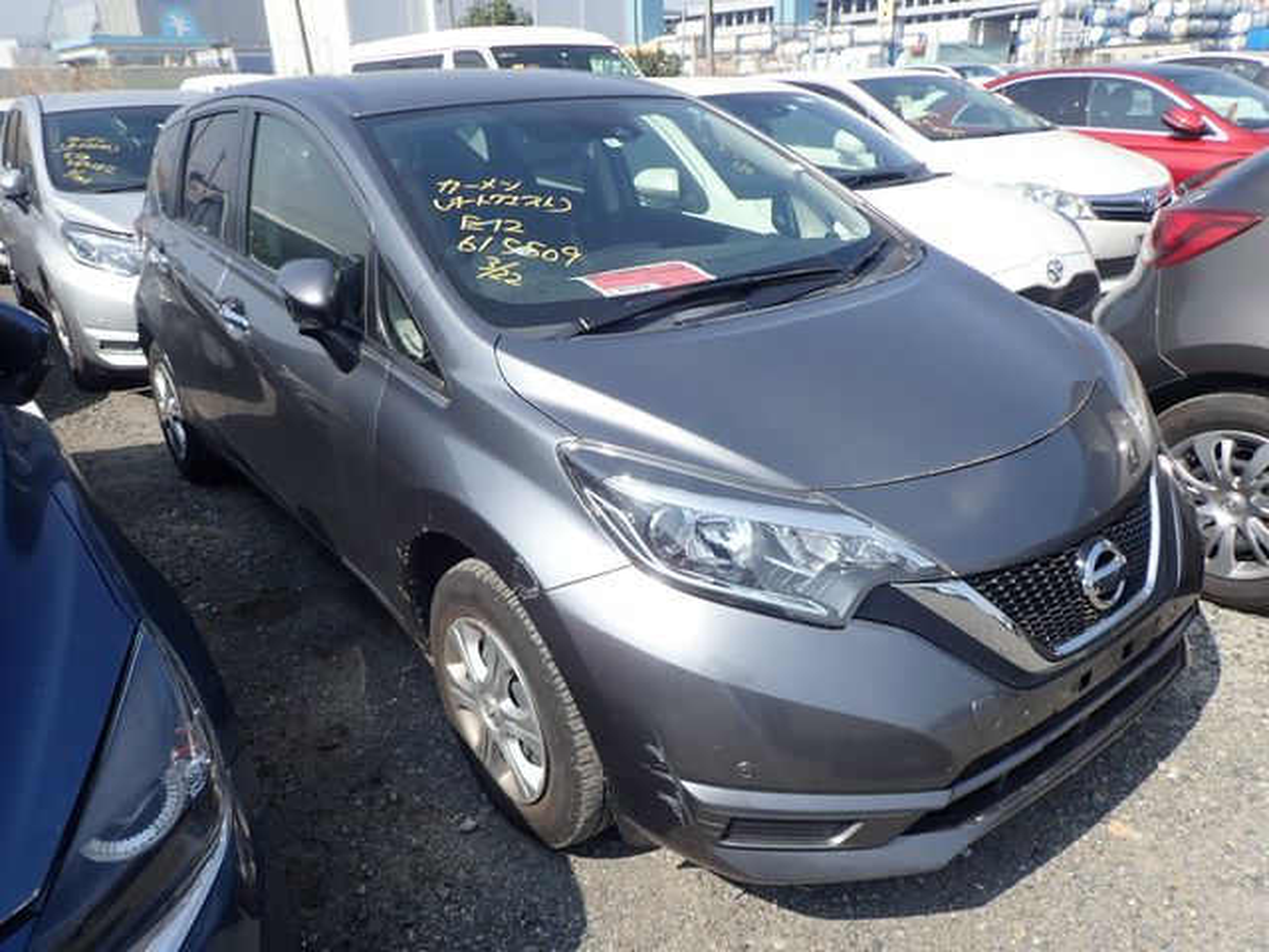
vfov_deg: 54.9
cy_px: 476
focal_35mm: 25
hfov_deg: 69.4
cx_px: 634
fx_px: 916
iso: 100
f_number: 2.8
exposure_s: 1/800
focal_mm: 4.5
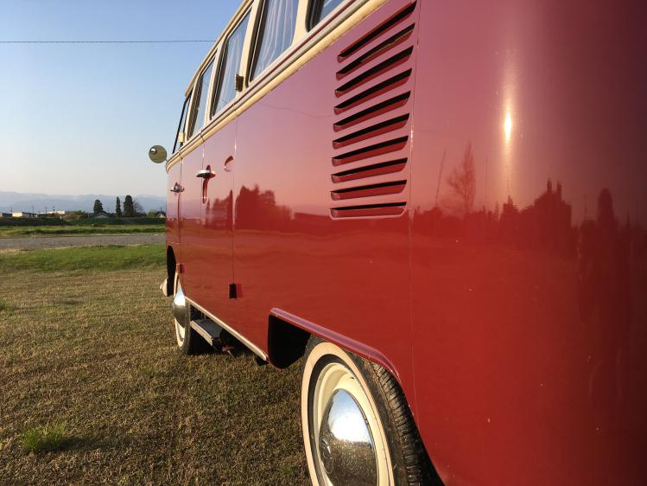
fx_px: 542
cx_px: 324
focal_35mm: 29
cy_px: 243
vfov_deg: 48.2
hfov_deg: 61.7
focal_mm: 4.15
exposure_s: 1/864
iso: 25
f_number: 2.2
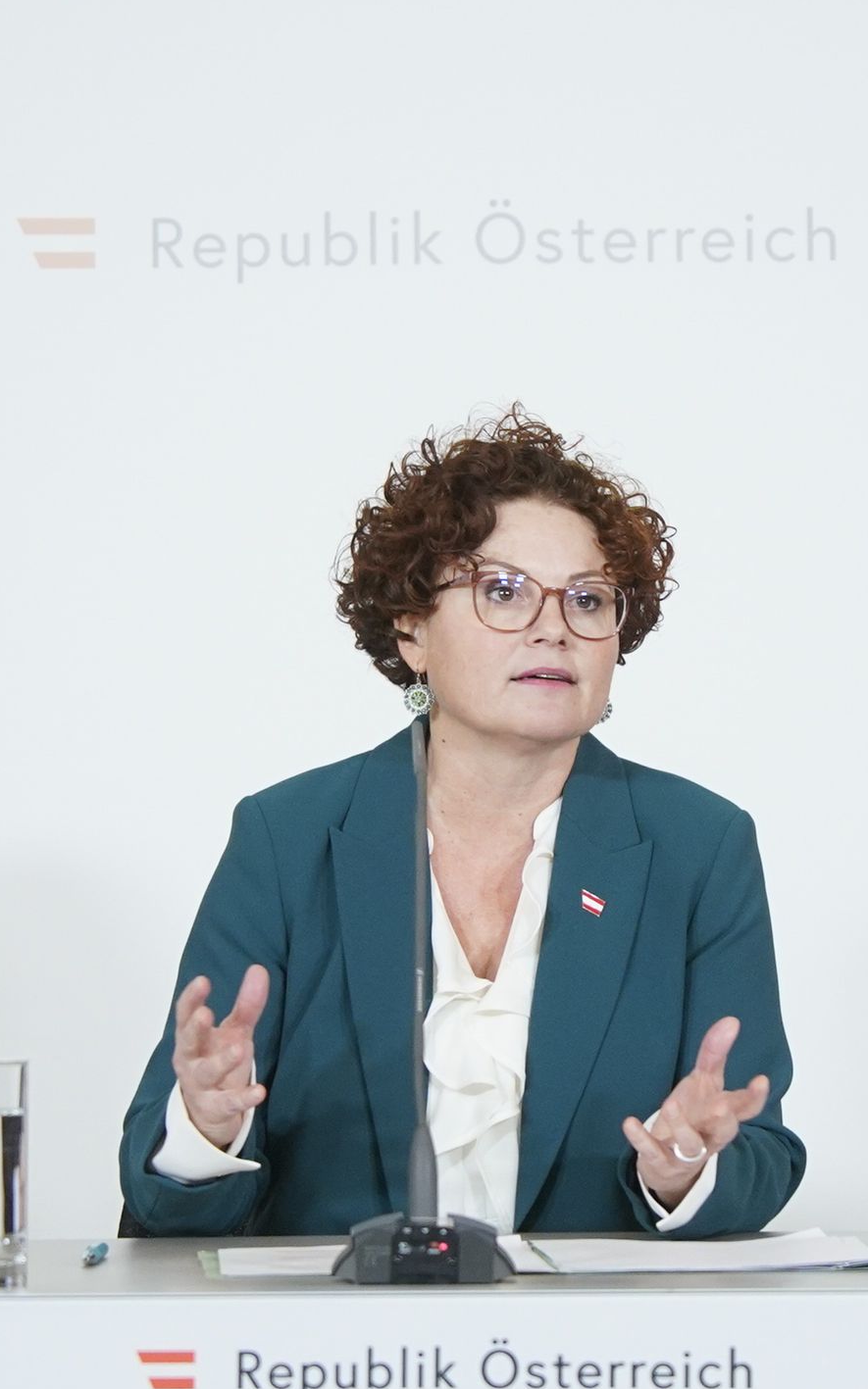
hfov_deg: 9.3
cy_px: 669
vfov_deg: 14.8
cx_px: 508
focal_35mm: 141
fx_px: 5339
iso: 1600
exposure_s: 1/250
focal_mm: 49
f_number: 3.5
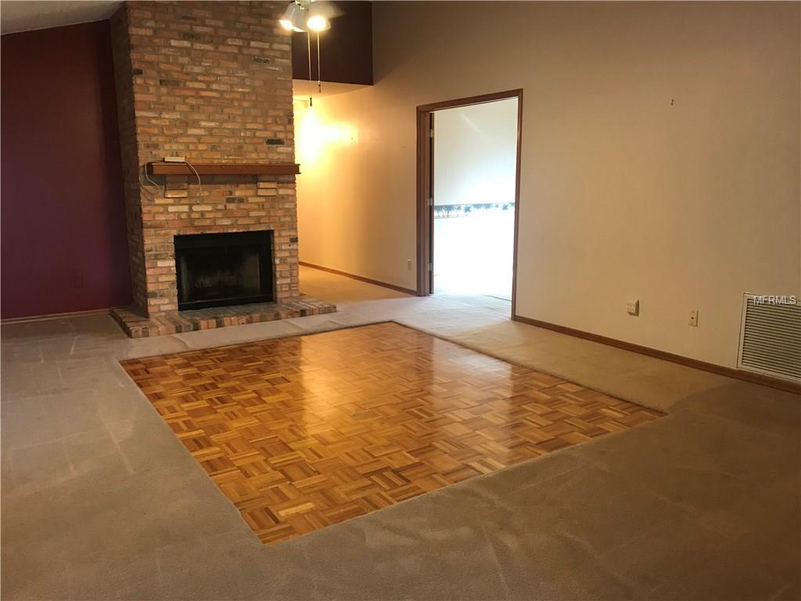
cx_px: 400
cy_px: 300
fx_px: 648
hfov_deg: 63.4
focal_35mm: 28
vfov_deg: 49.7
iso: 40
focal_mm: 3.99
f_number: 1.8
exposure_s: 1/15
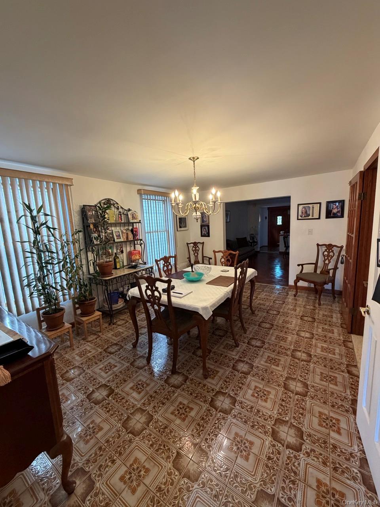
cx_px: 190
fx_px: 205
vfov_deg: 102.1
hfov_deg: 85.7
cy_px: 254
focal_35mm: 14
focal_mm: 2.22
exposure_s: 1/60
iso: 320
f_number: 2.2
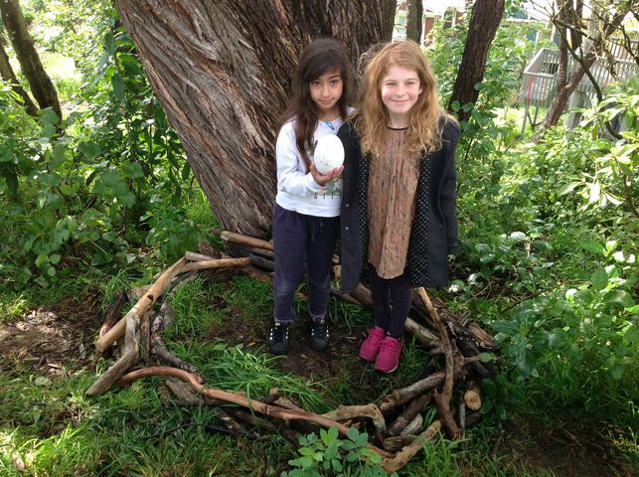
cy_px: 238
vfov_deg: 40.6
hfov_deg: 52.7
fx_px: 645
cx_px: 320
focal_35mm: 35
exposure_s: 1/120
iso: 80
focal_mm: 4.28
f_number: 2.4
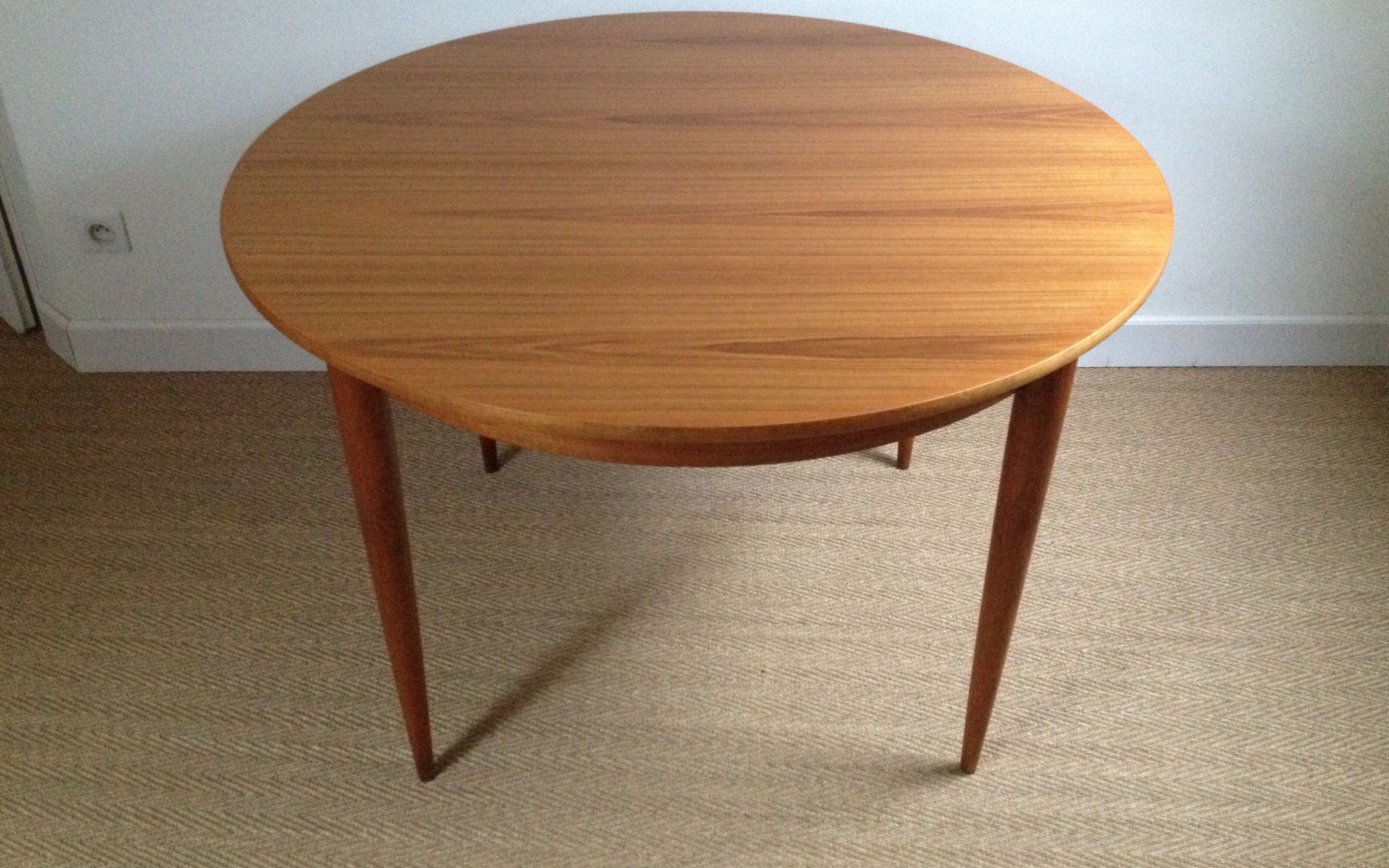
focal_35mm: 38
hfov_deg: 51.5
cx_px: 694
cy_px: 404
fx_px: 1439
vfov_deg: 33.6
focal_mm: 4.28
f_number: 2.4
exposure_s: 1/15
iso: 500
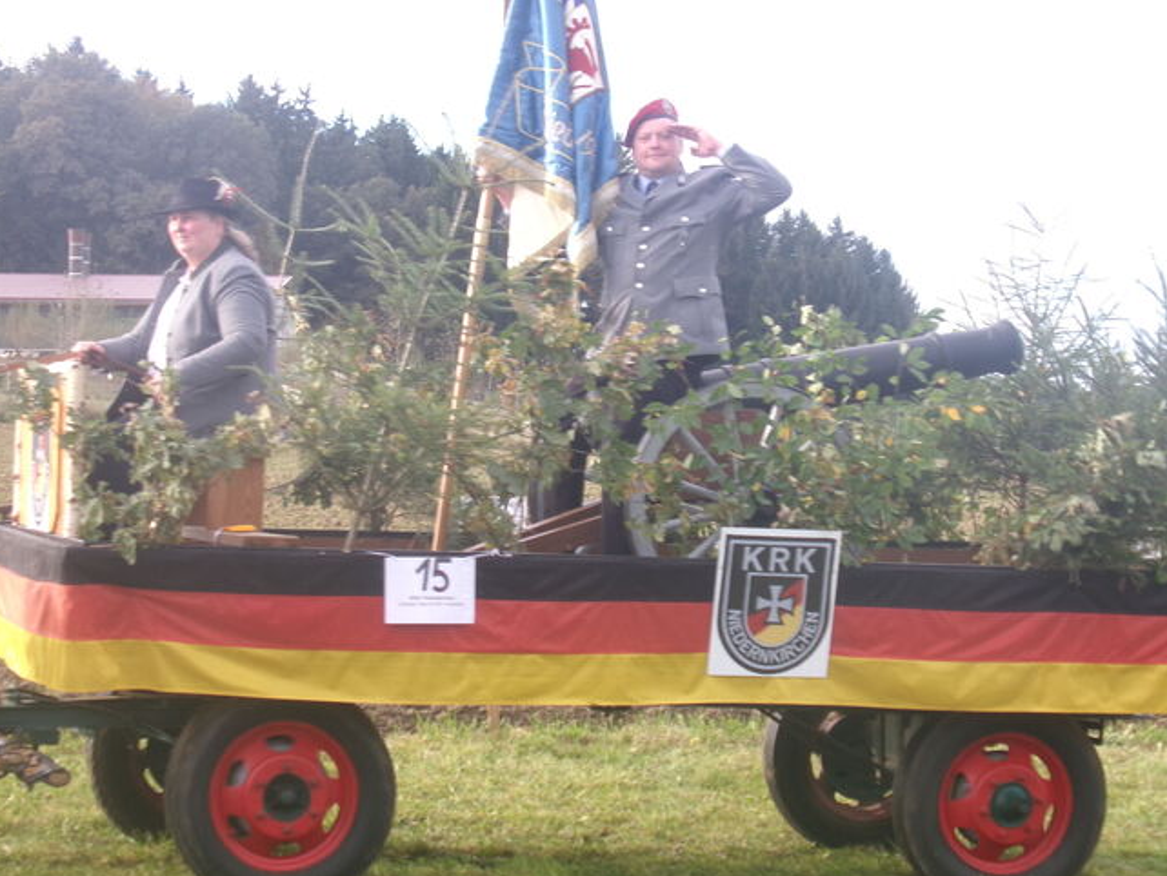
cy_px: 441
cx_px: 581
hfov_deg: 20.0
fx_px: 3305
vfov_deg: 15.1
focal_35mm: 98
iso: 100
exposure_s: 1/75
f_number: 5.2
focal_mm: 17.5
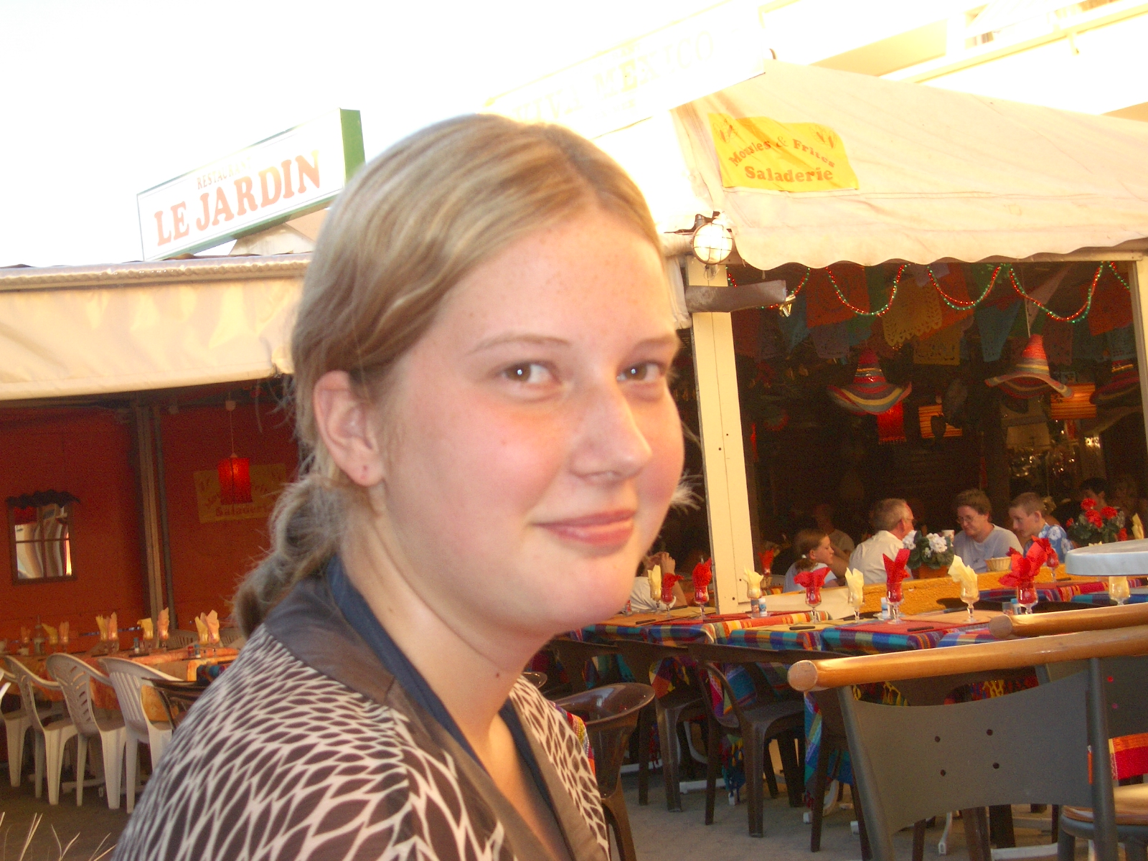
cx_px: 574
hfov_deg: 38.9
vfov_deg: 29.7
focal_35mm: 49
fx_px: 1625
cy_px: 430
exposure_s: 1/125
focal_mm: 8.2
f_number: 3.1
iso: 100
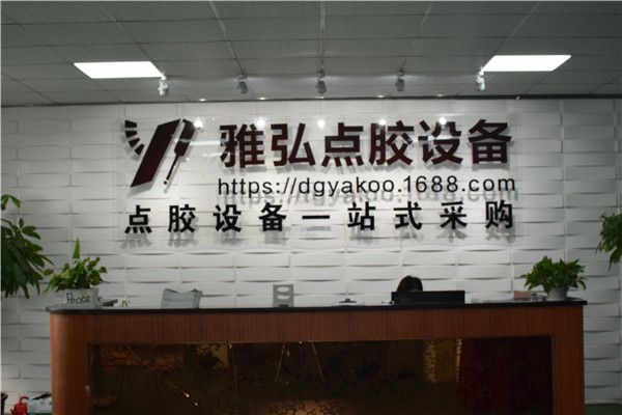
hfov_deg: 37.9
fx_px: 907
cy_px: 208
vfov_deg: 25.8
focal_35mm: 52
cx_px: 311
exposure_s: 1/80
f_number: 11
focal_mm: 35
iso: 2000
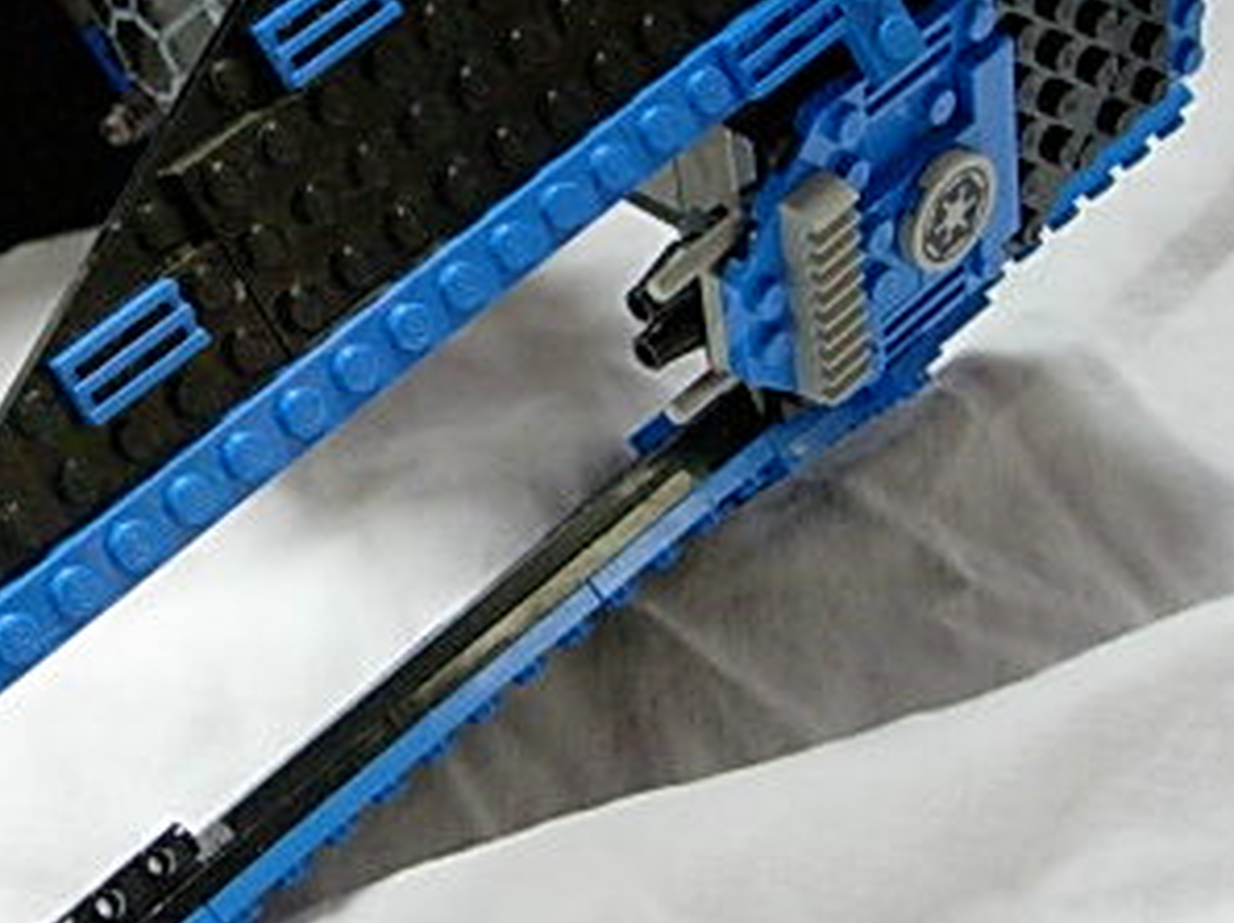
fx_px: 2920
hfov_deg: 23.0
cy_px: 191
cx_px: 25
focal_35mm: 82
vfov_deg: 17.8
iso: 400
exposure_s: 1/95.8
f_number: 2.8
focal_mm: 7.8
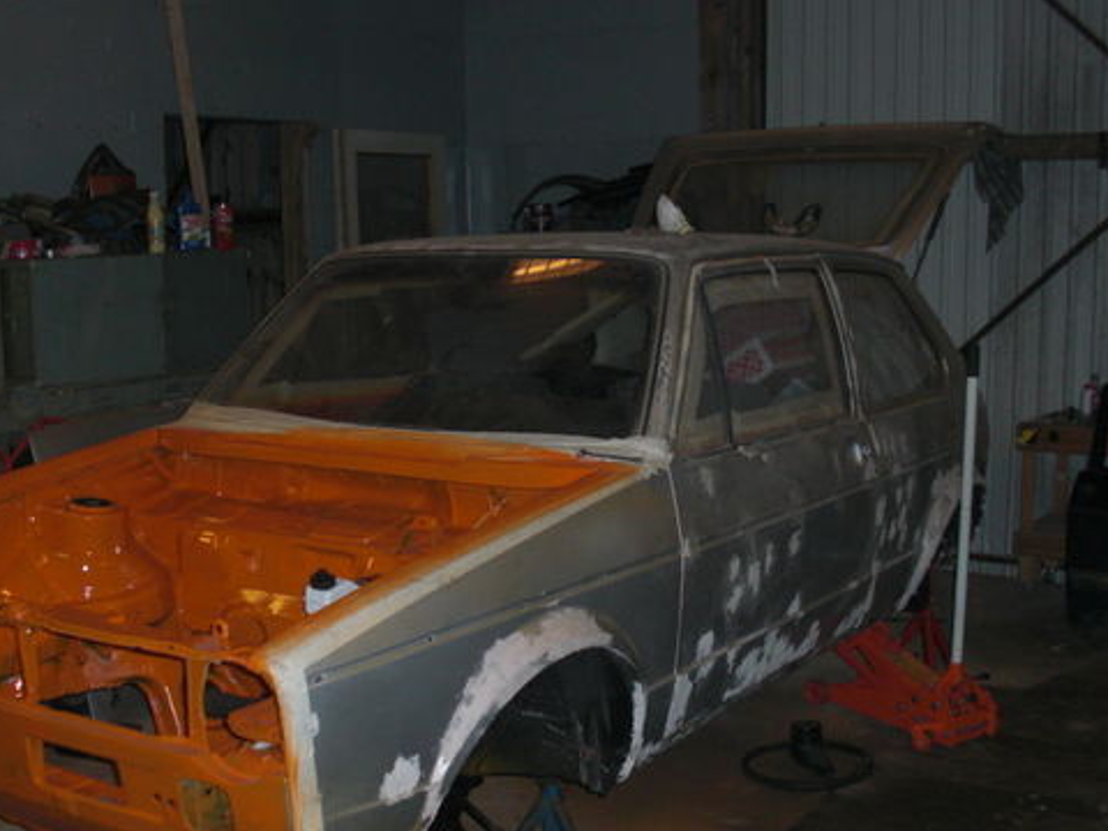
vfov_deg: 30.2
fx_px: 1536
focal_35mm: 48
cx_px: 506
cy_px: 462
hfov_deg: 39.6
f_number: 2.8
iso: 100
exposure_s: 1/60
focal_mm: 6.3
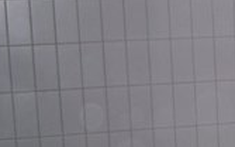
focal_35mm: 141
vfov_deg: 9.1
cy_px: 201
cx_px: 364
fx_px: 902
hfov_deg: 13.8
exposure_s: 1/60
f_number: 2.6
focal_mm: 7.6
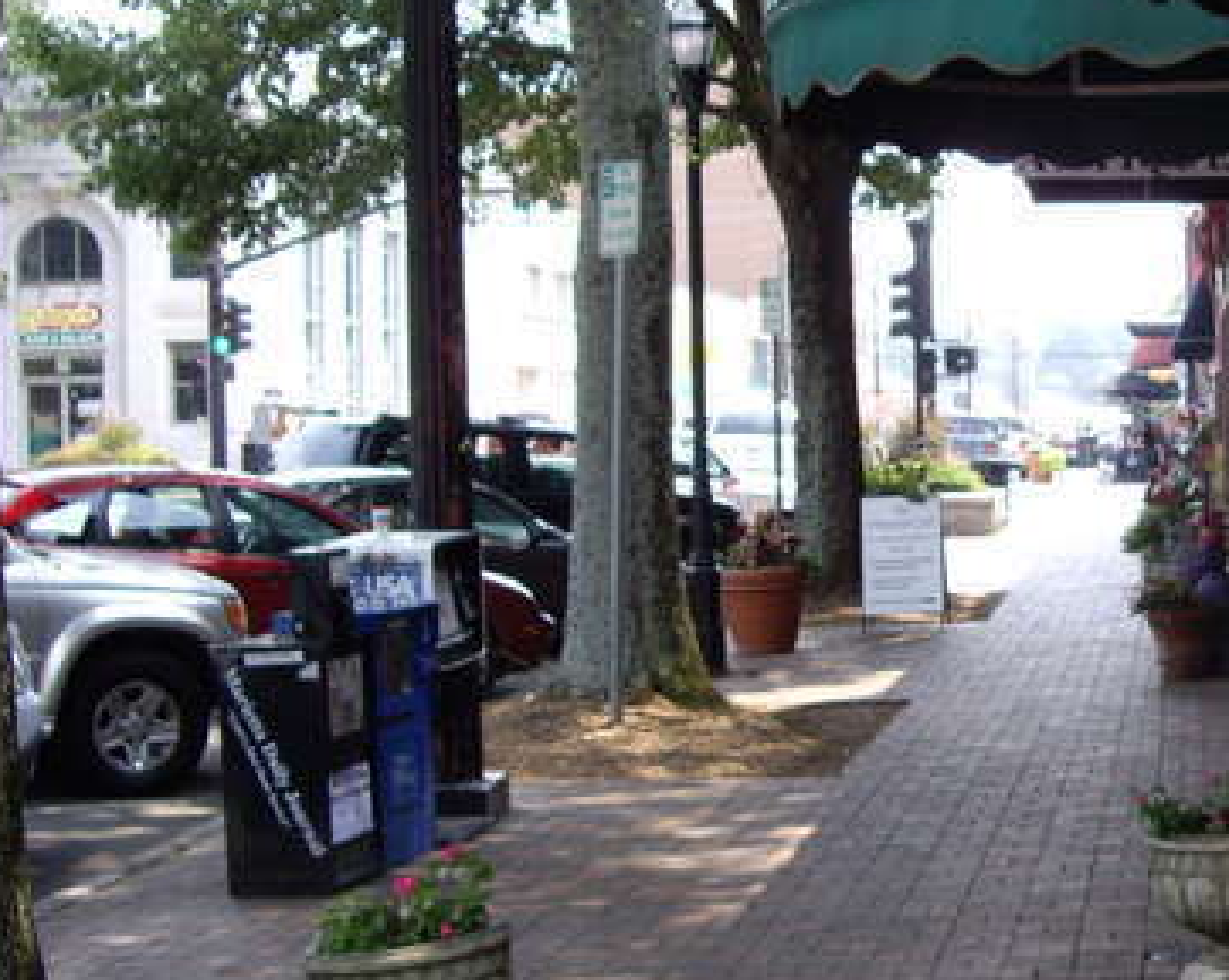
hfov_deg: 22.5
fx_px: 2980
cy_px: 485
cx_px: 1202
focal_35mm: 82
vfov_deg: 18.7
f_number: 2.8
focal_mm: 7.9
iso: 64
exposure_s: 1/160
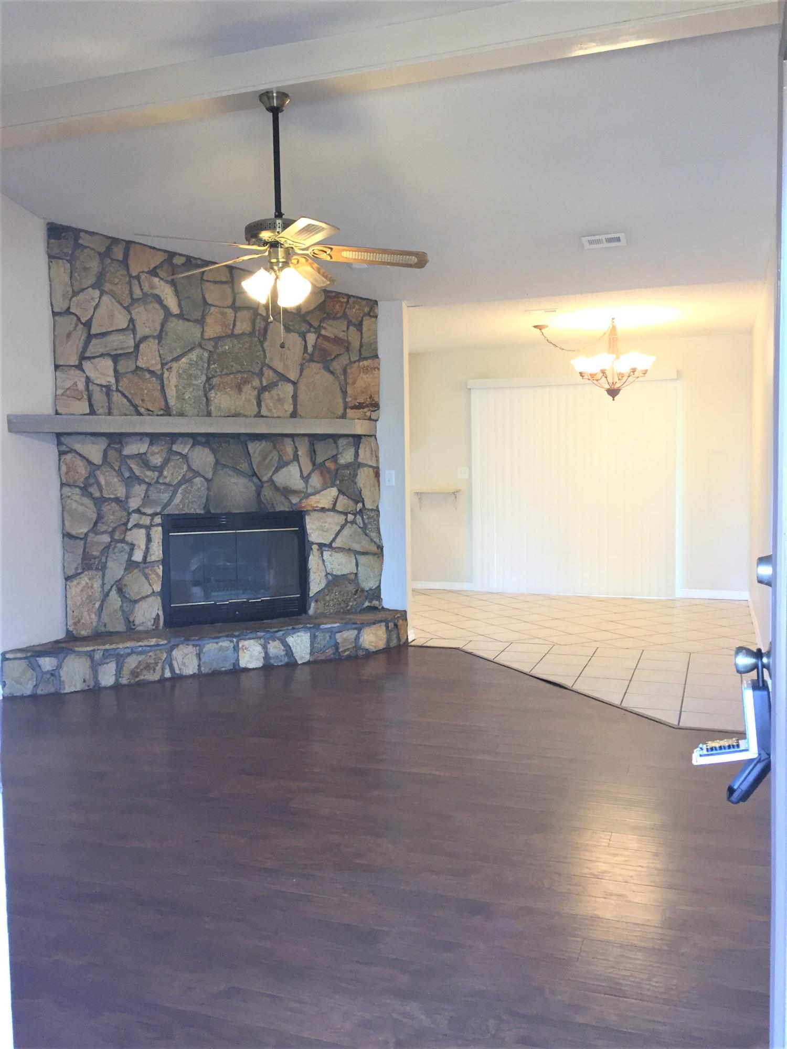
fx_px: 879
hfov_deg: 48.2
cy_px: 524
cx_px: 394
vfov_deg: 61.7
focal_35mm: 29
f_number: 2.2
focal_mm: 4.15
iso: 40
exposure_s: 1/30
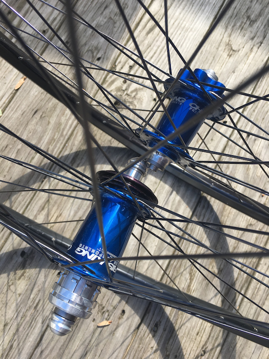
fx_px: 300
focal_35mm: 29
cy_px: 180
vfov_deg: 61.7
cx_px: 134
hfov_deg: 48.2
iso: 25
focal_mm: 4.15
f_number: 2.2
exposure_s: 1/319
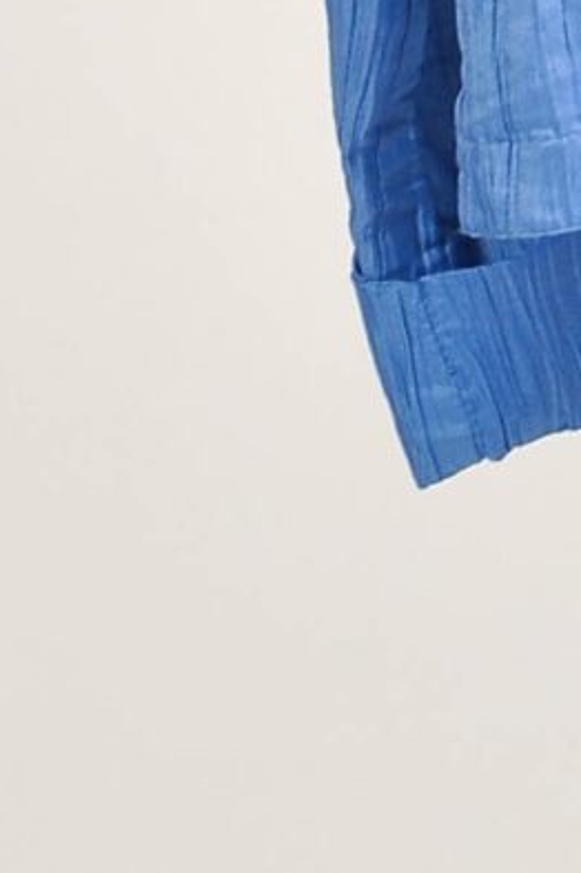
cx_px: 1437
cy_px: -1066
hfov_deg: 3.9
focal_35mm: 341
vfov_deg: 5.9
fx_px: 8275
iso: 200
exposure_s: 1/160
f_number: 5.6
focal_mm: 35
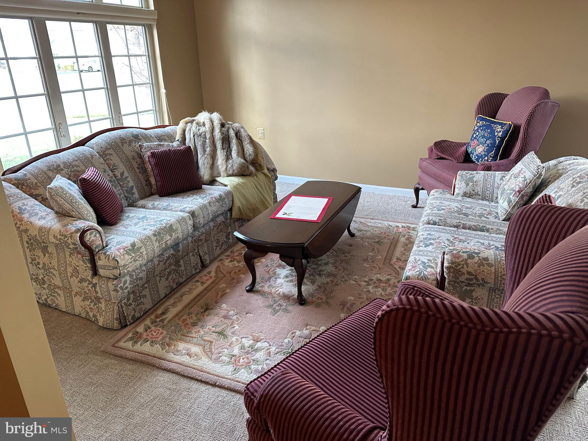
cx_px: 294
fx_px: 408
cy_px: 220
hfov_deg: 71.6
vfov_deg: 56.8
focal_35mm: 24
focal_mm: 6.86
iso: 200
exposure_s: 1/60
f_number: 1.78
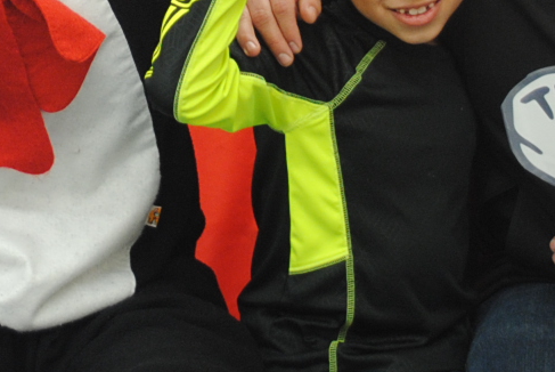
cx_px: 40
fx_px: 2763
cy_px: -155
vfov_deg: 7.6
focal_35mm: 179
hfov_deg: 11.4
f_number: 4.5
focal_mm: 30
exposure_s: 1/30
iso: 360
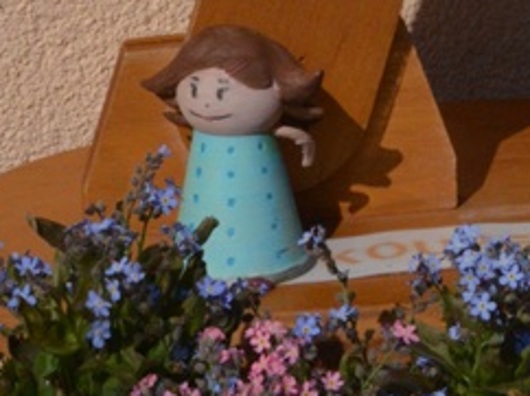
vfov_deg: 4.3
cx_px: 546
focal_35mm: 329
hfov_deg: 6.0
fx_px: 5032
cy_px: -823
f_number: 20
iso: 800
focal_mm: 46
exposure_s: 1/1000
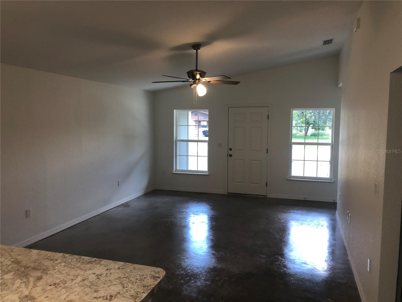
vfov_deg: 49.7
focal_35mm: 28
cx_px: 201
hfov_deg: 63.4
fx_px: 325
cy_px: 151
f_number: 1.8
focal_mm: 3.99
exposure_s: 1/30
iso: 32
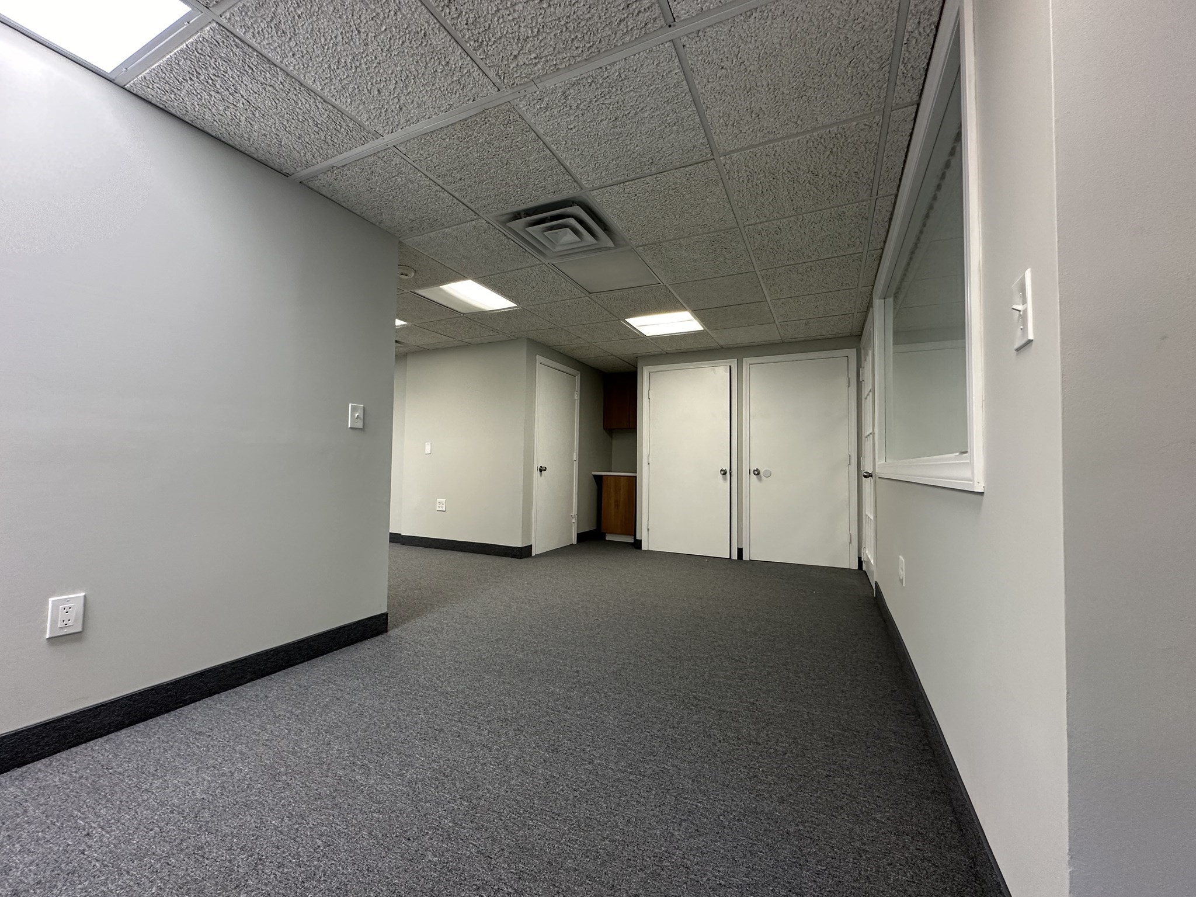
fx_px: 484
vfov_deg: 85.7
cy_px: 448
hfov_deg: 102.1
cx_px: 598
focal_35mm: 14
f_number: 2.2
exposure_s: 1/60
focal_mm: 2.22
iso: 160
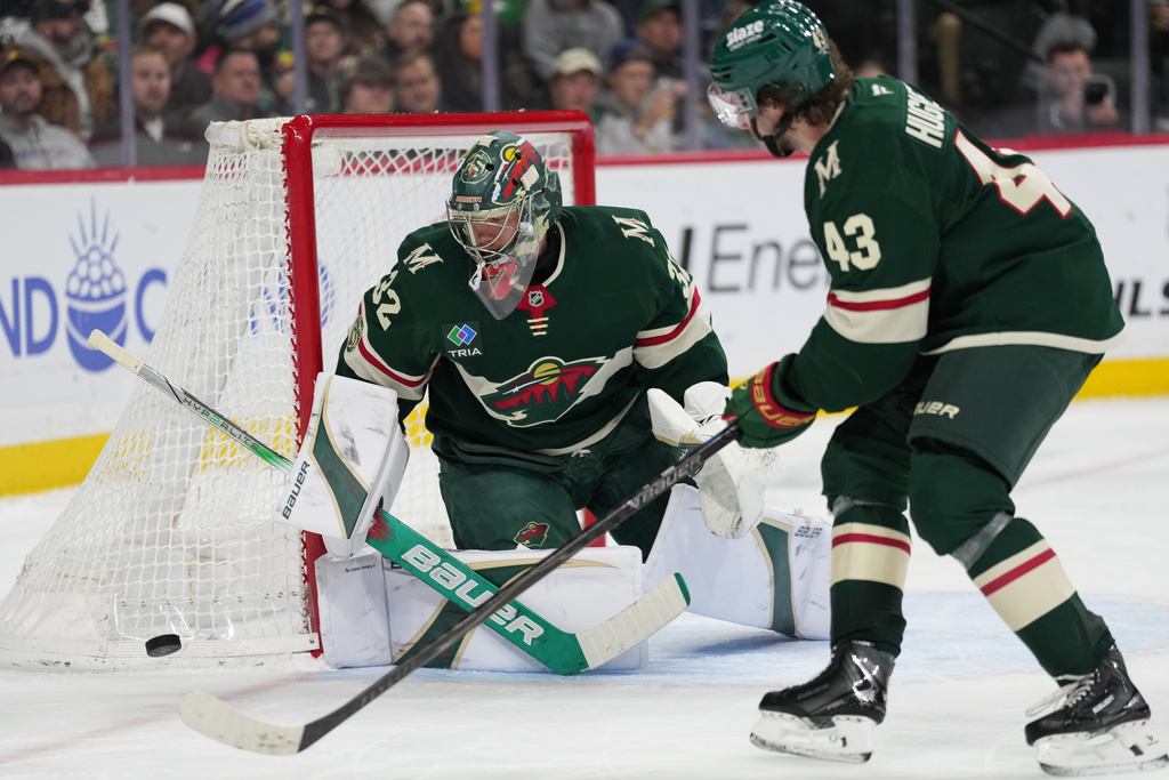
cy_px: 390
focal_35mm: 171
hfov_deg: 12.0
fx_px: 5553
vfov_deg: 8.0
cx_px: 584
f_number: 2.8
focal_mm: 171
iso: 1600
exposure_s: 1/1600
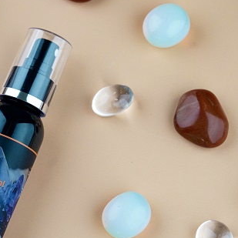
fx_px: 1252
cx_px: 22
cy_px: 156
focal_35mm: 161
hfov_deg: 10.8
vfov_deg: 10.8
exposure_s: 1/160
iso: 4000
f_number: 5.6
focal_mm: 90
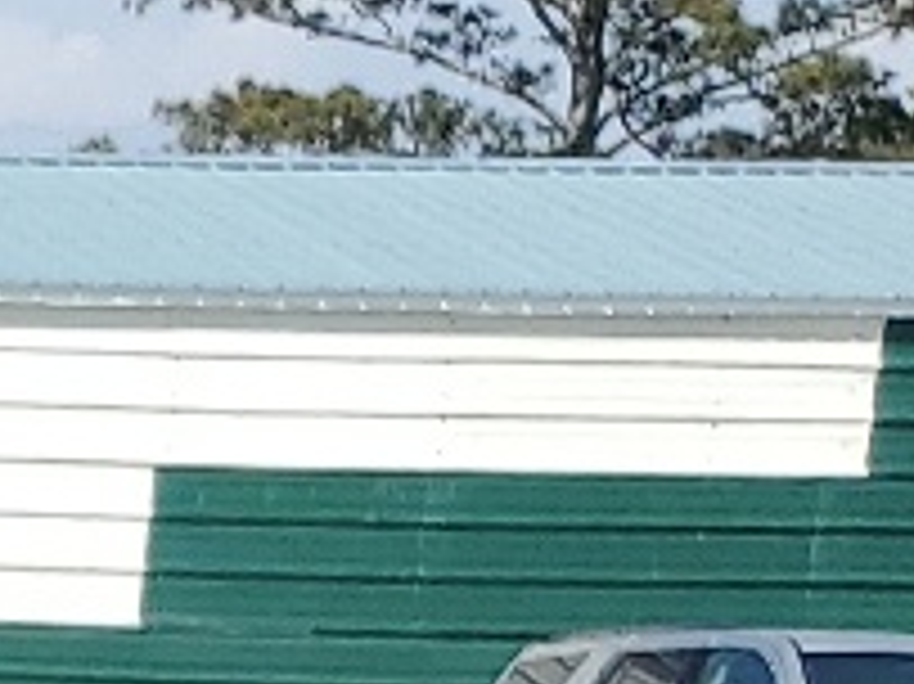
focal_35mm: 205
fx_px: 5410
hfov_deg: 7.6
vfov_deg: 6.7
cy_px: 1935
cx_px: -2350
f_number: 1.5
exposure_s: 1/3333
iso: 50
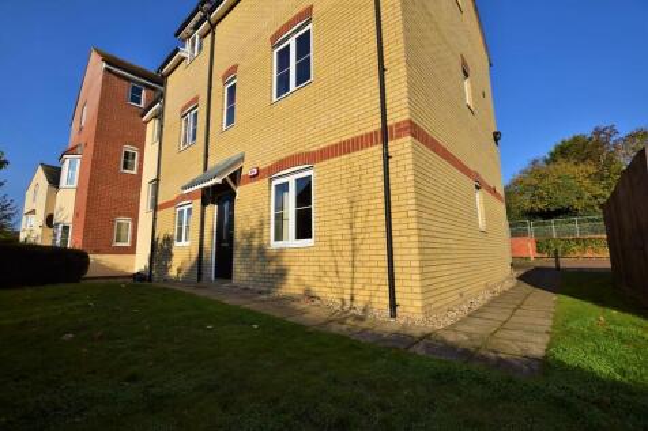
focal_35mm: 15
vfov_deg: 77.3
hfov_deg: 100.4
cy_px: 216
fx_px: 270
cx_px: 324
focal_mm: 10
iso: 200
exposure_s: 1/2000
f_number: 5
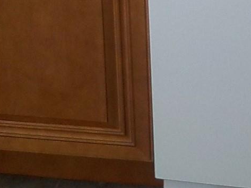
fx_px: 942
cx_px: 240
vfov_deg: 11.3
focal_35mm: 130
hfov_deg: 15.0
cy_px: 23
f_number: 3.3
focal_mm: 4.1
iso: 200
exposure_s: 1/30
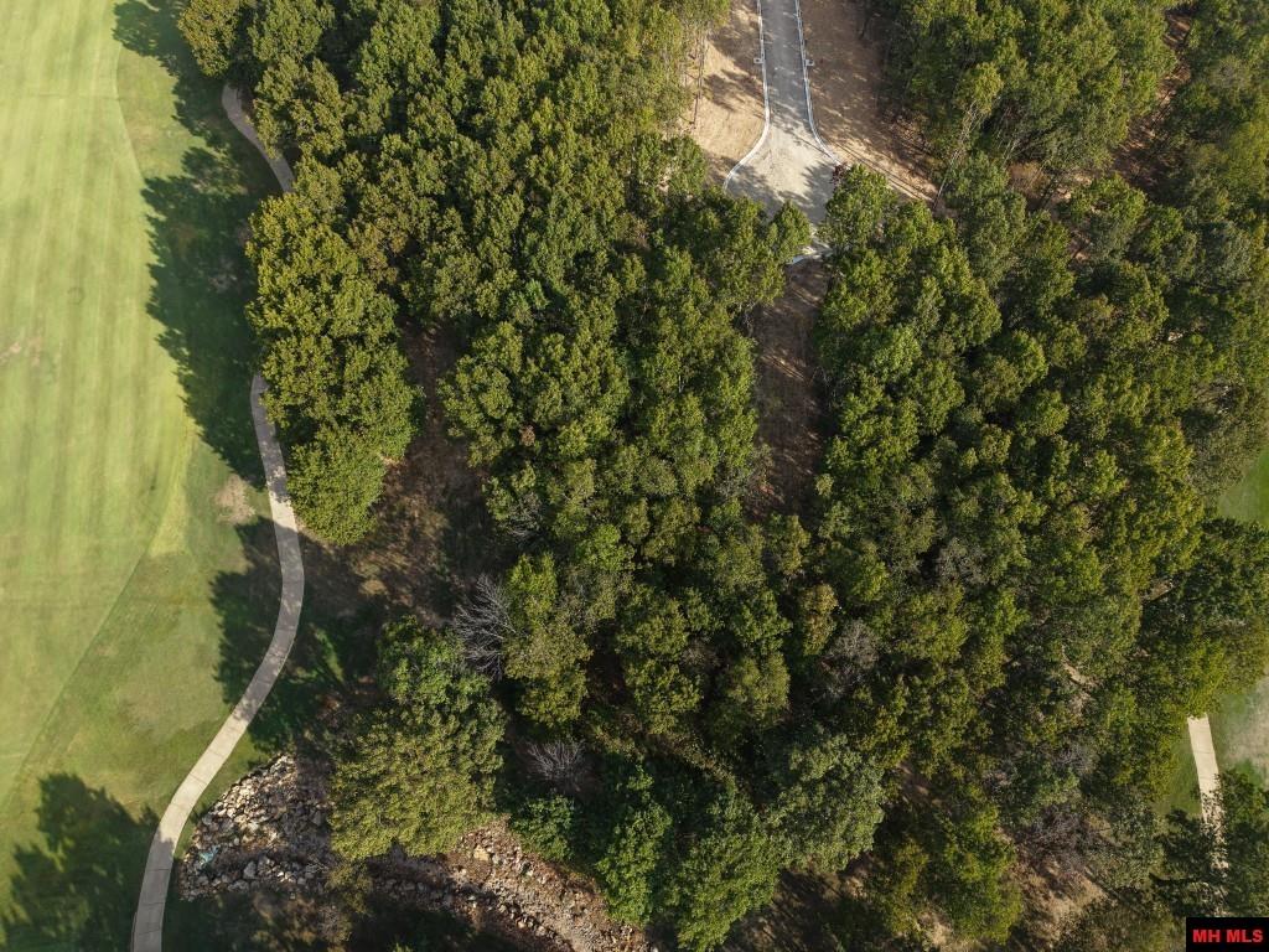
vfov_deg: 56.8
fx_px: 880
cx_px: 634
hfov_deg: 71.6
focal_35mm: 24
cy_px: 476
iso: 100
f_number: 1.8
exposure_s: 1/1500
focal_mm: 8.67
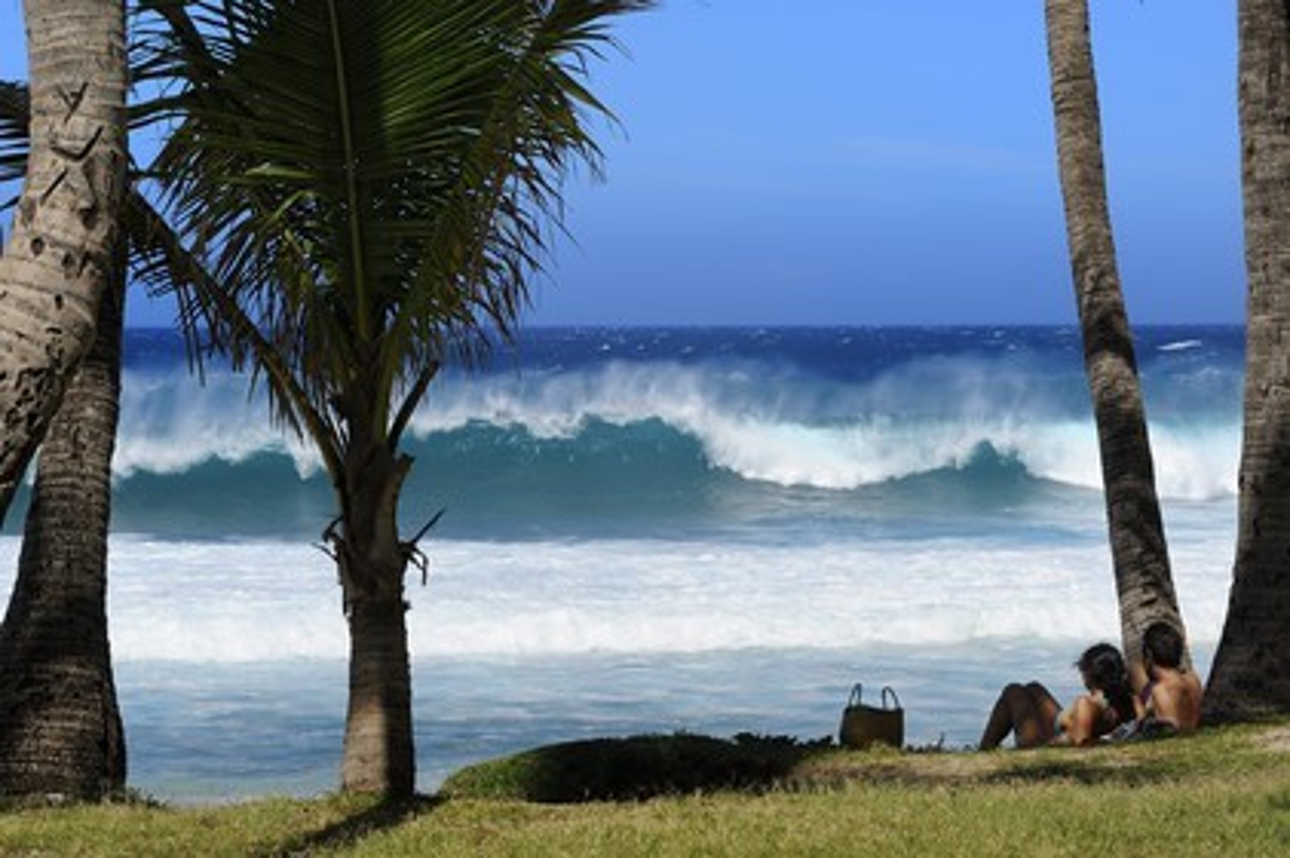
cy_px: 429
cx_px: 645
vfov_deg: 11.8
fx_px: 4153
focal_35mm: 116
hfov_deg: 17.7
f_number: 14
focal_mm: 116
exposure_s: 1/250
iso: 200
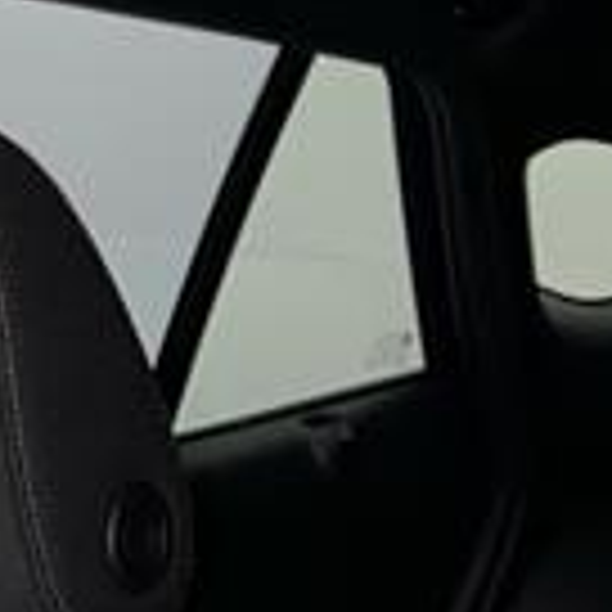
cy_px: -382
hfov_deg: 15.3
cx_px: -194
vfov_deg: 14.7
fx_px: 2160
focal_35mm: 108
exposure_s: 1/7
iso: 32
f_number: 1.5
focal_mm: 5.7
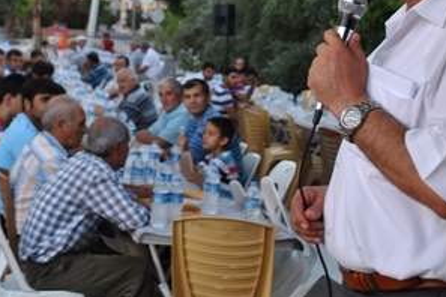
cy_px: 30
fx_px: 1090
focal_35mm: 88
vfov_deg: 15.4
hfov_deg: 23.1
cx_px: 173
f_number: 4.5
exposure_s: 1/30
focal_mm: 29
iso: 200
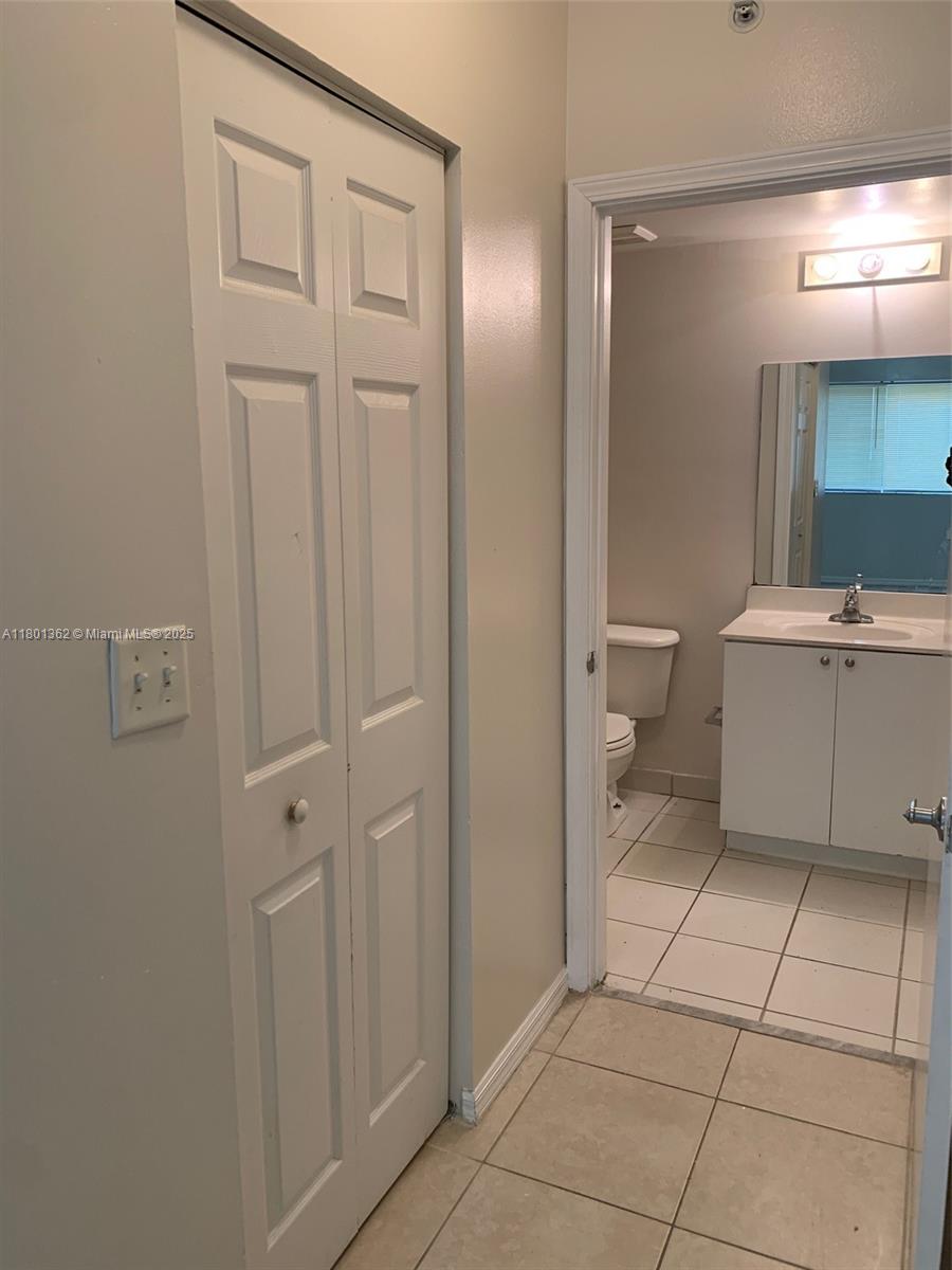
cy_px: 635
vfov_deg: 67.3
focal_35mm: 26
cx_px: 476
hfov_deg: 53.1
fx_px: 953
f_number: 1.8
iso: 100
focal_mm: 4.25
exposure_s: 1/60
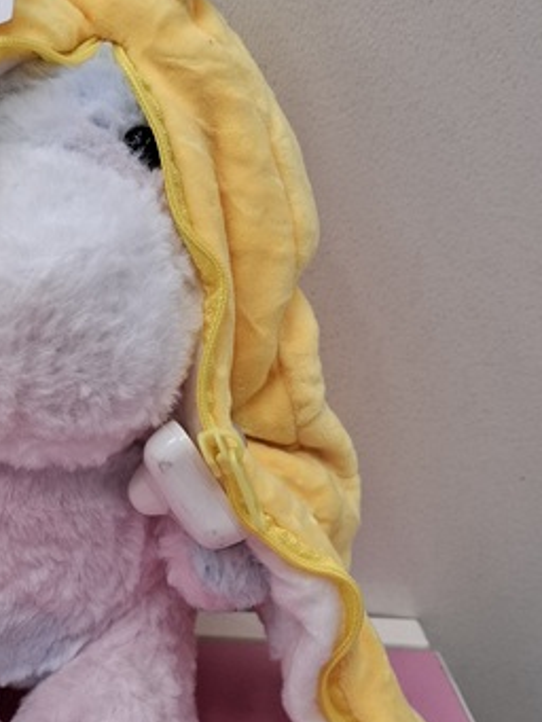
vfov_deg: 35.4
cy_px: 423
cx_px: 127
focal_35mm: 54
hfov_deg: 26.7
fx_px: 1127
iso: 80
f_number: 1.8
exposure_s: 1/100
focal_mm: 5.54
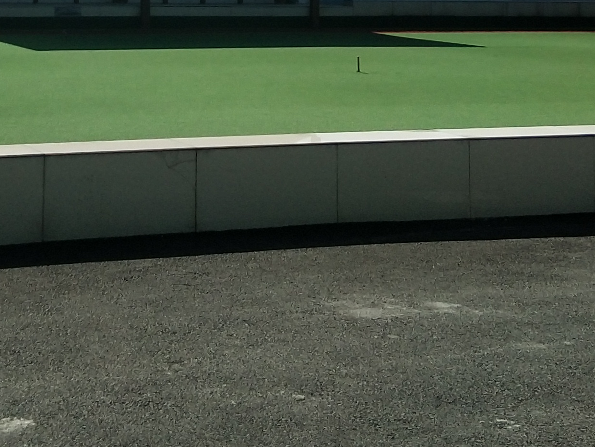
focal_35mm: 104
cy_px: -174
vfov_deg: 13.6
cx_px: 219
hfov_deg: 18.9
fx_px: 1788
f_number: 2.2
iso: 50
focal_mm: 3.69
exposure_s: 1/2009
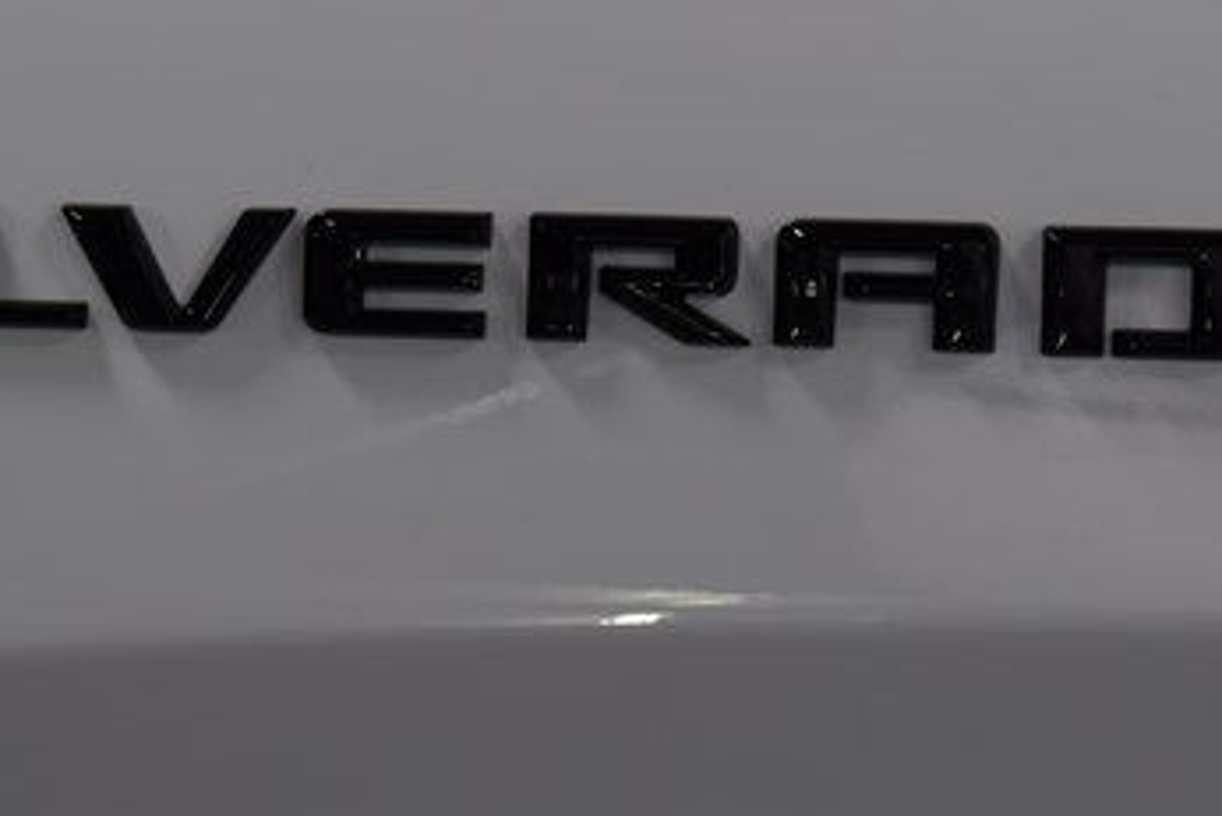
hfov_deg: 10.6
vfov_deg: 7.1
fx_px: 6588
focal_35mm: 194
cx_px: 562
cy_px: 260
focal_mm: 70
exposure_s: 1/50
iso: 400
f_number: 8
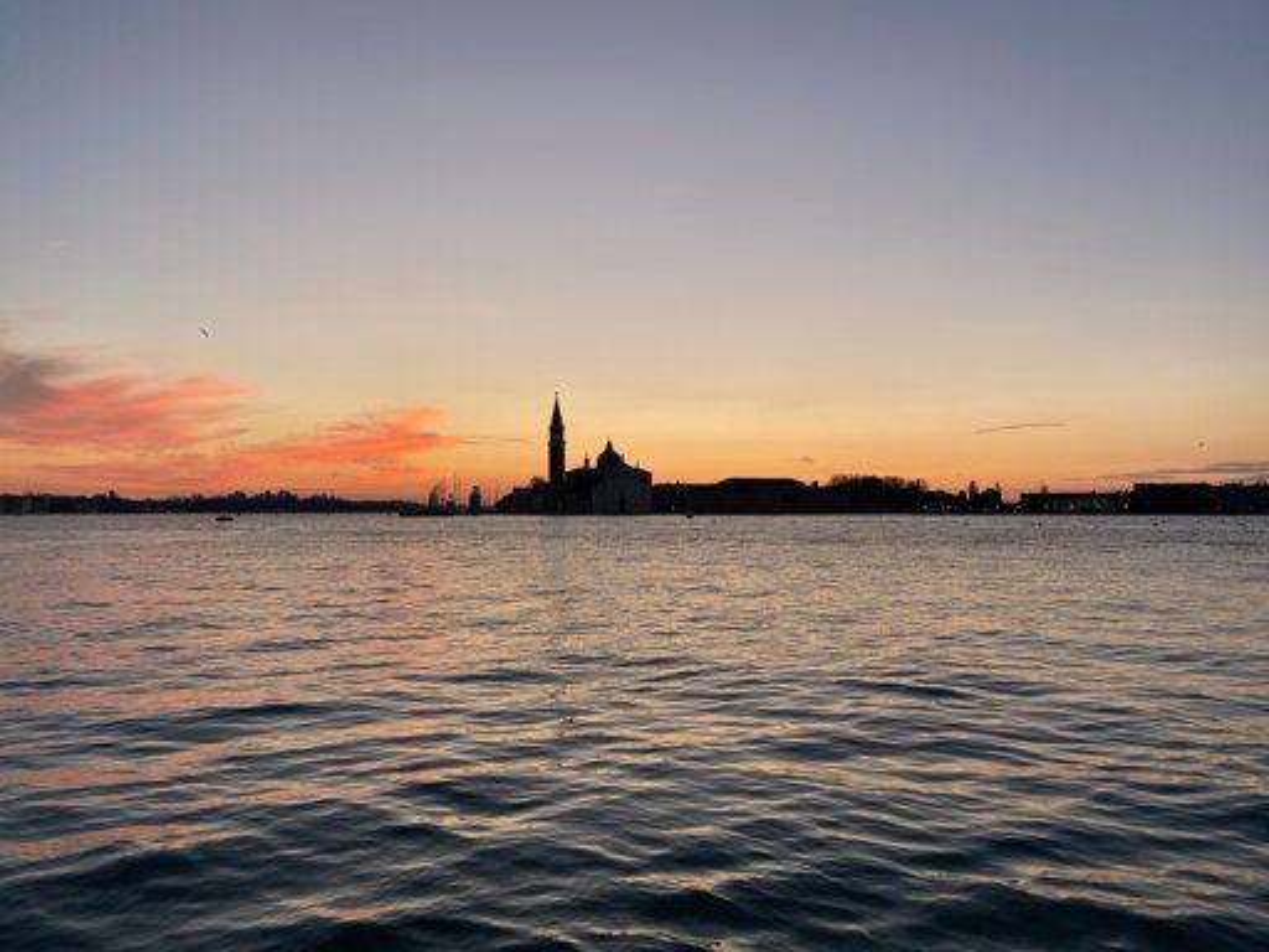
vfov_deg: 53.1
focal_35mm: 26
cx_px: 634
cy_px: 476
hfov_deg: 67.3
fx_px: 953
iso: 50
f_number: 1.8
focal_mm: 4.25
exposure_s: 1/122
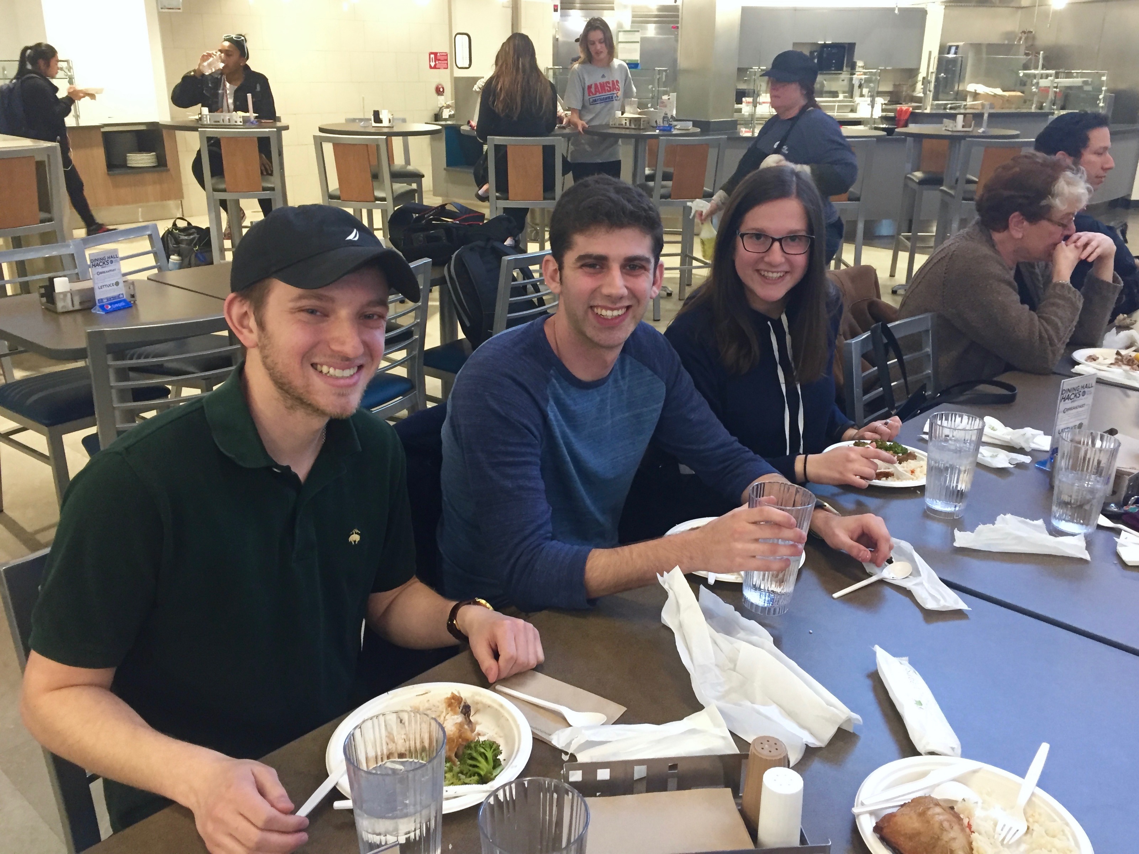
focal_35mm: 29
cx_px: 570
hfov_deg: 61.7
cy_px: 427
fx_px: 954
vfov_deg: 48.2
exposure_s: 1/30
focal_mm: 4.15
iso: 160
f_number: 2.2
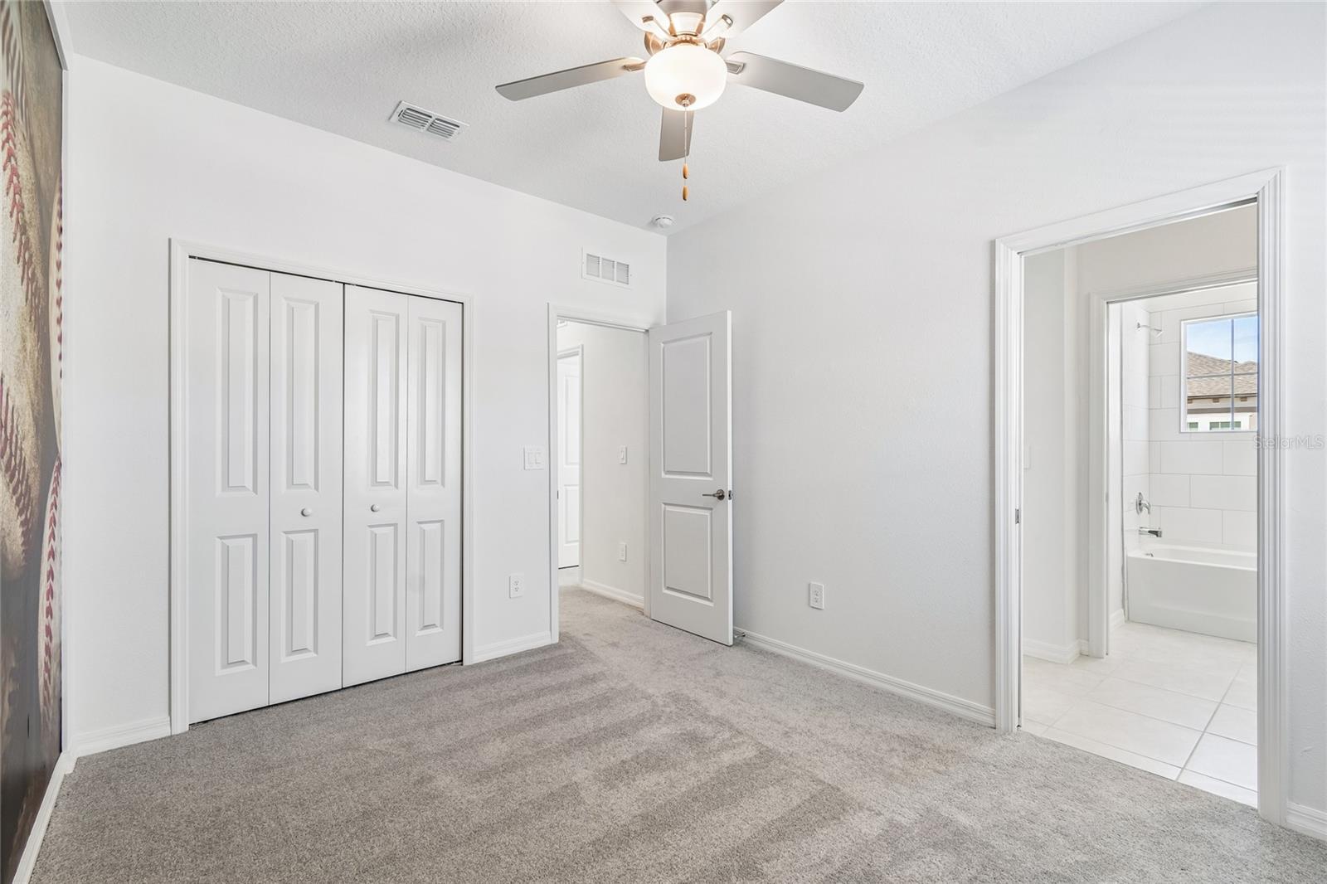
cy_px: 442
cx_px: 664
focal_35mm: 15
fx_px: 553
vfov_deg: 77.3
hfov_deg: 100.4
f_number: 7.1
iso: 100
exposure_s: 1/3.33
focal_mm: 10
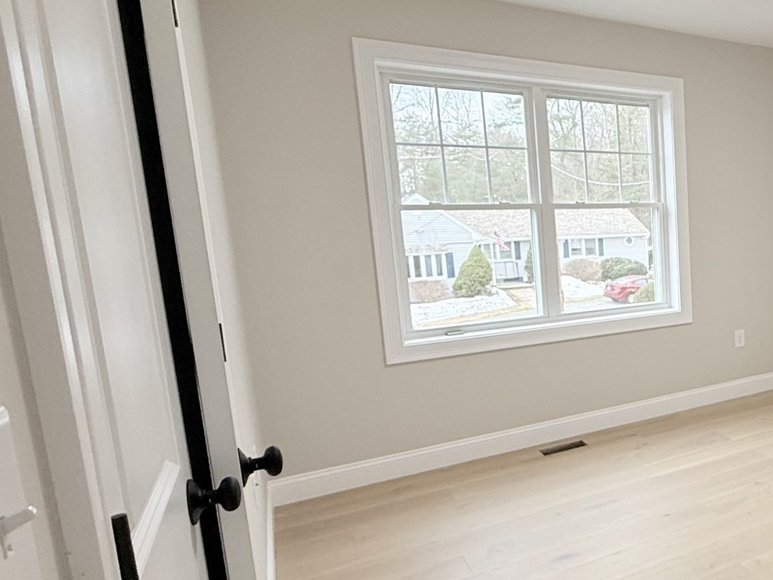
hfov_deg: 50.2
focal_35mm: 29
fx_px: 648
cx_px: 771
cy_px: 307
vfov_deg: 48.2
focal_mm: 2.22
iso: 160
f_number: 2.2
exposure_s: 1/120
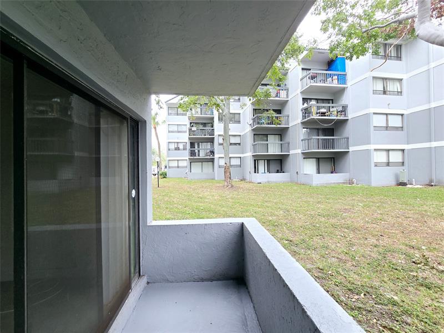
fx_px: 167
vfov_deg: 89.9
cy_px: 166
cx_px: 222
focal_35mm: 13
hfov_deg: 106.2
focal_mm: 2.2
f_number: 2.2
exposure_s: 1/144
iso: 50
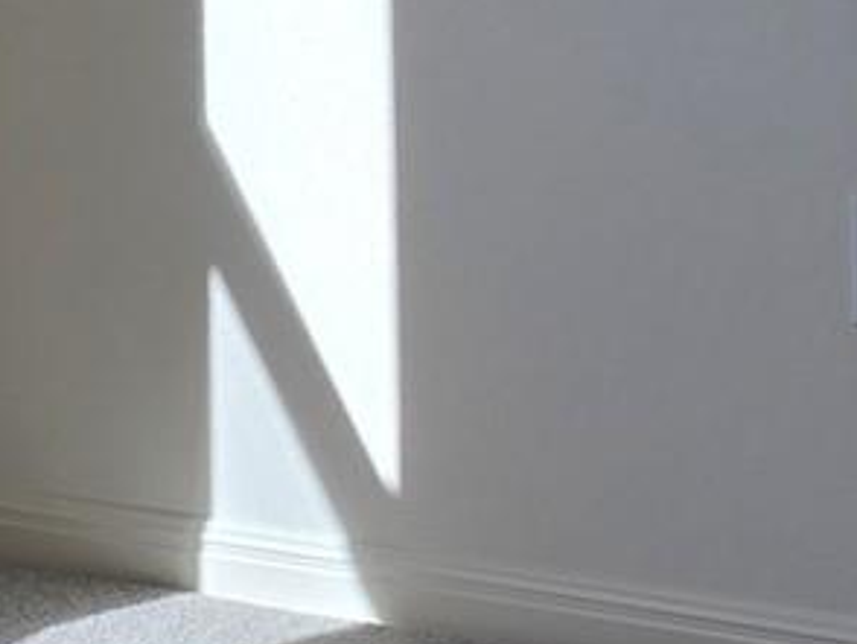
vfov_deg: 8.8
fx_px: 3964
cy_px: -574
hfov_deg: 12.3
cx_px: 510
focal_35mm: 160
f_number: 1.7
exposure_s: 1/166
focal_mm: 6.3
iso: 12
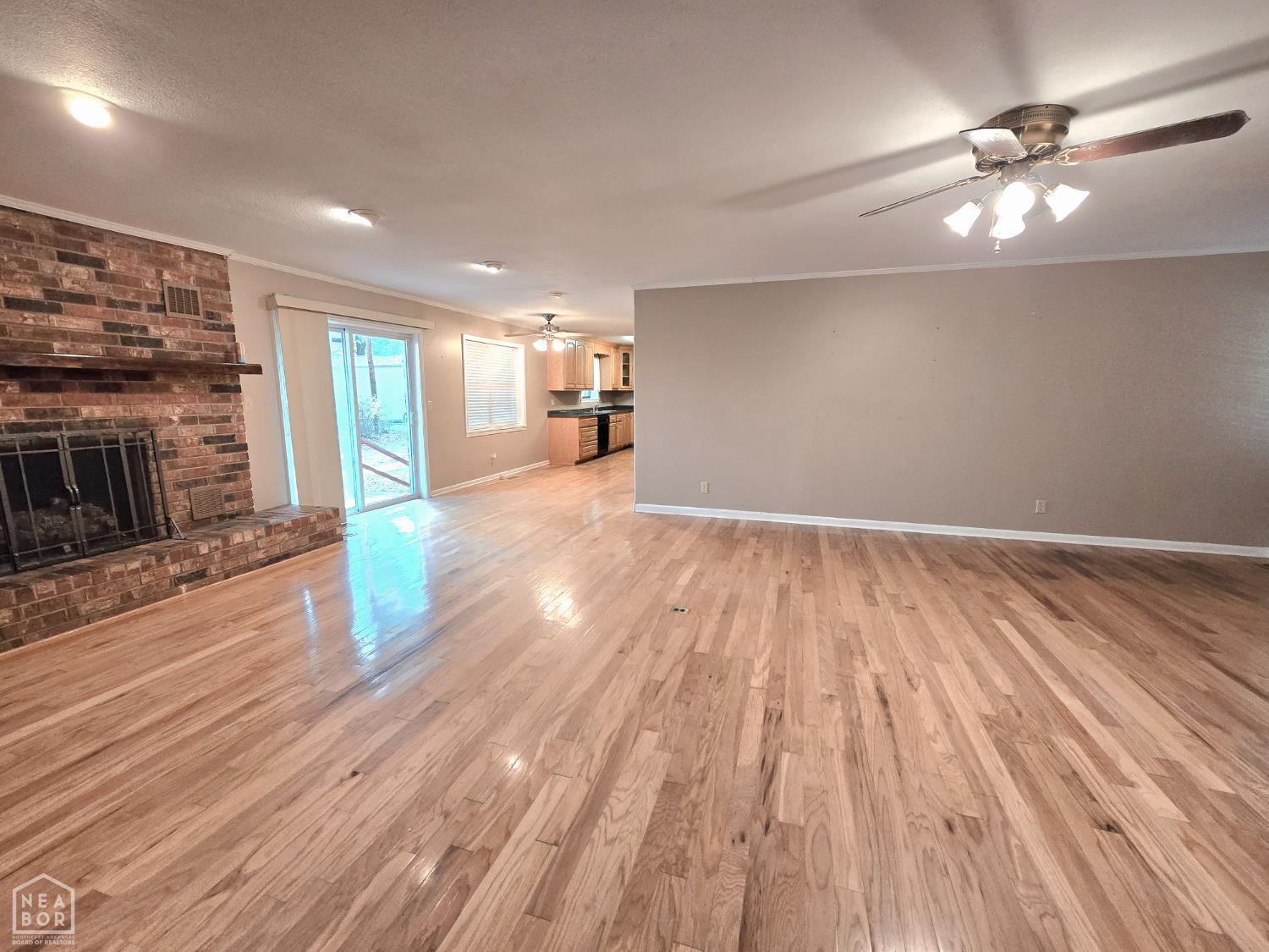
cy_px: 476
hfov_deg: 106.2
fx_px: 477
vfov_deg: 89.9
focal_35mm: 13
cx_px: 634
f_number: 2.2
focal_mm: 2.2
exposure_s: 1/60.2
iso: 200
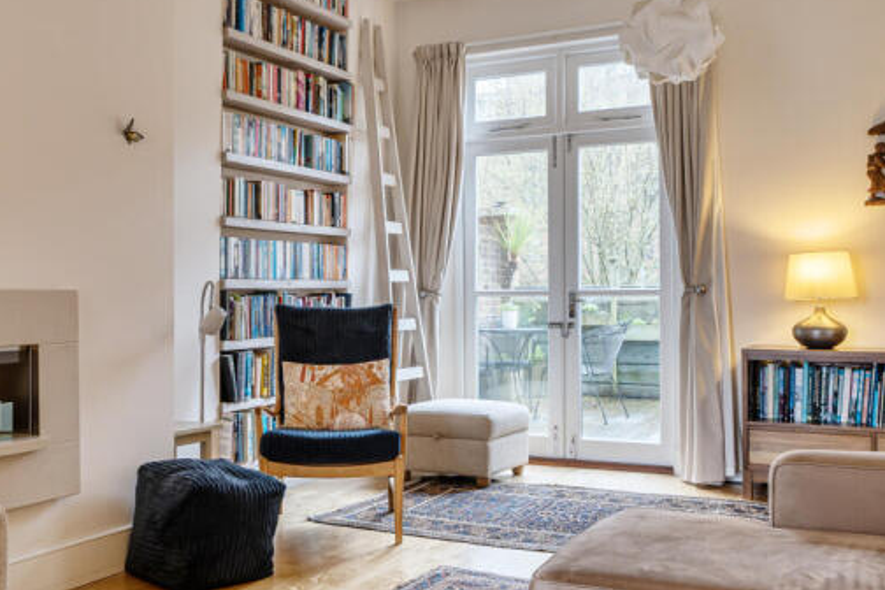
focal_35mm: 39
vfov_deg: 34.2
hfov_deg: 49.3
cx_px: 359
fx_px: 959
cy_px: 287
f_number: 8
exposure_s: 1/2.5
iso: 100
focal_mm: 20
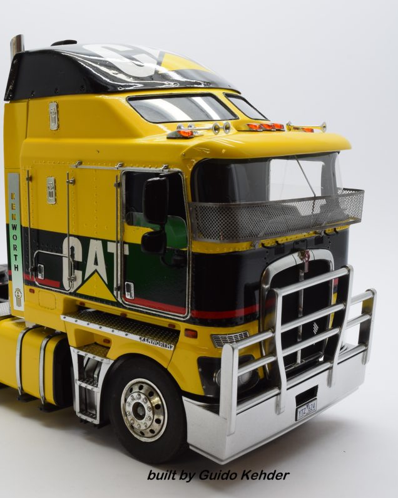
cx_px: 80
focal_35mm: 51
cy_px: 250
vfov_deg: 36.7
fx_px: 751
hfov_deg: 29.0
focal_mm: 24
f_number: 20
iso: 100
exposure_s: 1/4
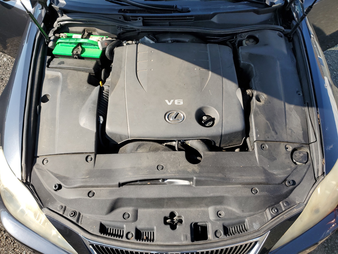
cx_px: 169
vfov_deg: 53.1
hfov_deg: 67.3
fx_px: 254
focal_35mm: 26
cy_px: 127
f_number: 1.5
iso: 50
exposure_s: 1/1250
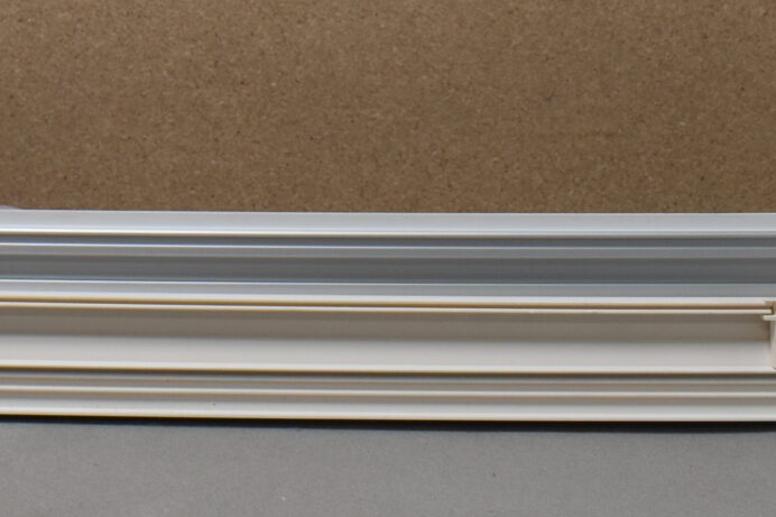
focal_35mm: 111
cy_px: -390
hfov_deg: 17.7
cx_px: -99
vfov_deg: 11.5
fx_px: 2392
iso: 320
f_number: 8
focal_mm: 20
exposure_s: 1/60
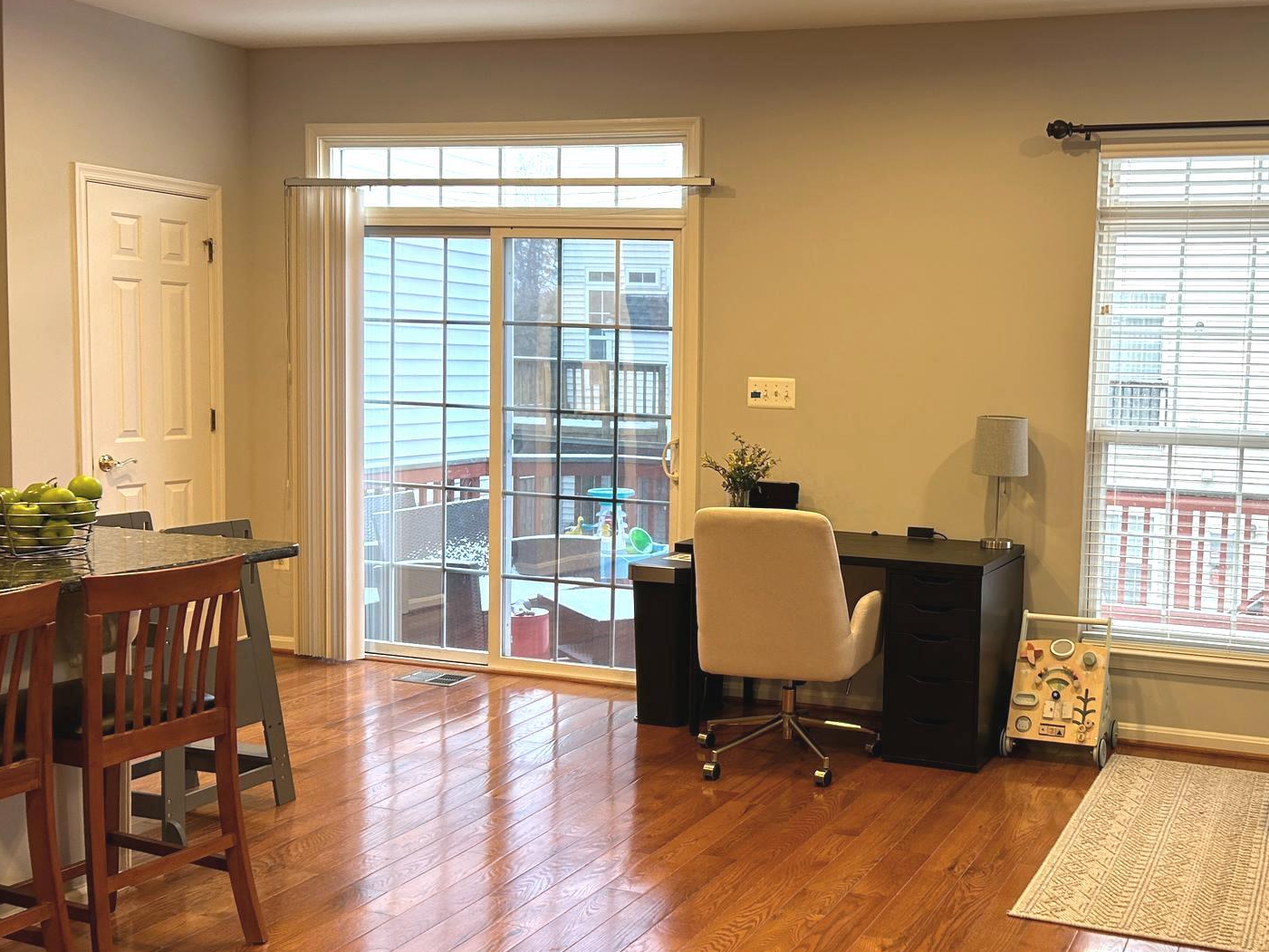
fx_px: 1393
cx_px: 926
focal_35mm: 38
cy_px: 471
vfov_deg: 37.7
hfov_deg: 47.4
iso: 80
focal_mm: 5.7
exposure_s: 1/120
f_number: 1.5
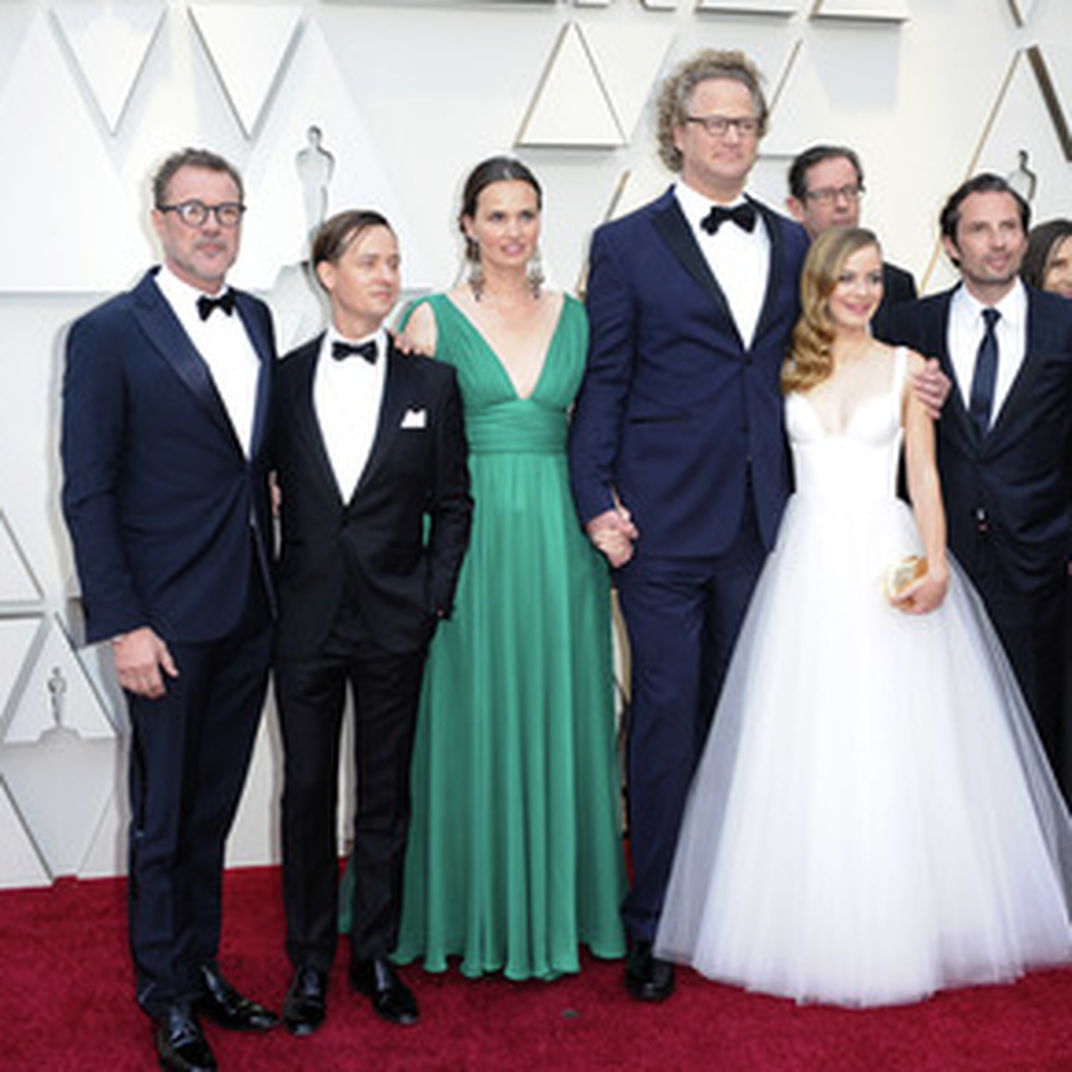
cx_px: 685
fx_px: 1472
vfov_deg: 40.0
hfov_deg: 39.7
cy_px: 538
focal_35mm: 42
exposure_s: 1/250
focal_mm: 32
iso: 800
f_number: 6.3
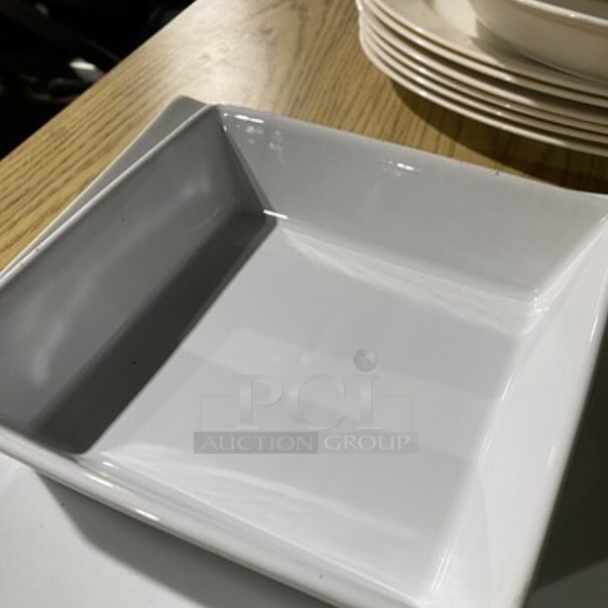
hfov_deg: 52.5
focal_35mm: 31
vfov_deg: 51.6
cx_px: 307
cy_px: 401
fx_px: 616
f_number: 1.8
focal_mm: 4.25
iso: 160
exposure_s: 1/60
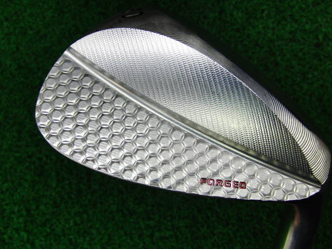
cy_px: 124
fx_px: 355
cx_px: 166
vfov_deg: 38.7
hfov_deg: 50.1
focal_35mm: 37
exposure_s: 1/80
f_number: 3.6
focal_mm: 6.42
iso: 160
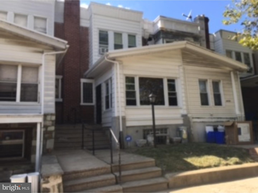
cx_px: 129
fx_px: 216
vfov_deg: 48.2
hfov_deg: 61.7
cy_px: 96
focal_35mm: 29
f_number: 2.2
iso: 25
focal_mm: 4.15
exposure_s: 1/545
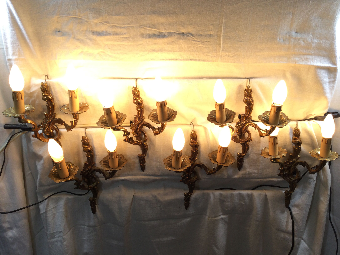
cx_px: 170
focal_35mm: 31
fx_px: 304
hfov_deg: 58.4
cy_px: 128
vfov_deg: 45.4
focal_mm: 3.3
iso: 32
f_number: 2.4
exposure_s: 1/100
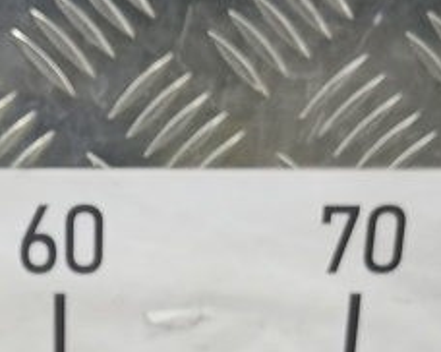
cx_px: 46
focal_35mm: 101
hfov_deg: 18.7
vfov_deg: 13.0
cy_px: 727
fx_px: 1317
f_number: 1.6
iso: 213
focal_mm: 4.11
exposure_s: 1/50
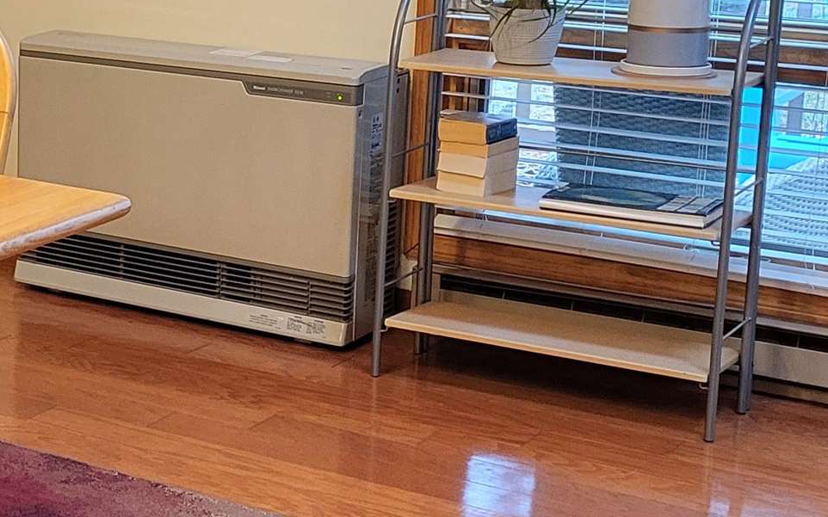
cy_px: 132
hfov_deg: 21.5
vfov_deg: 14.8
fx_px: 1986
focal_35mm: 88
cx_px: -219
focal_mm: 5.4
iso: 500
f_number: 1.8
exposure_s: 1/40
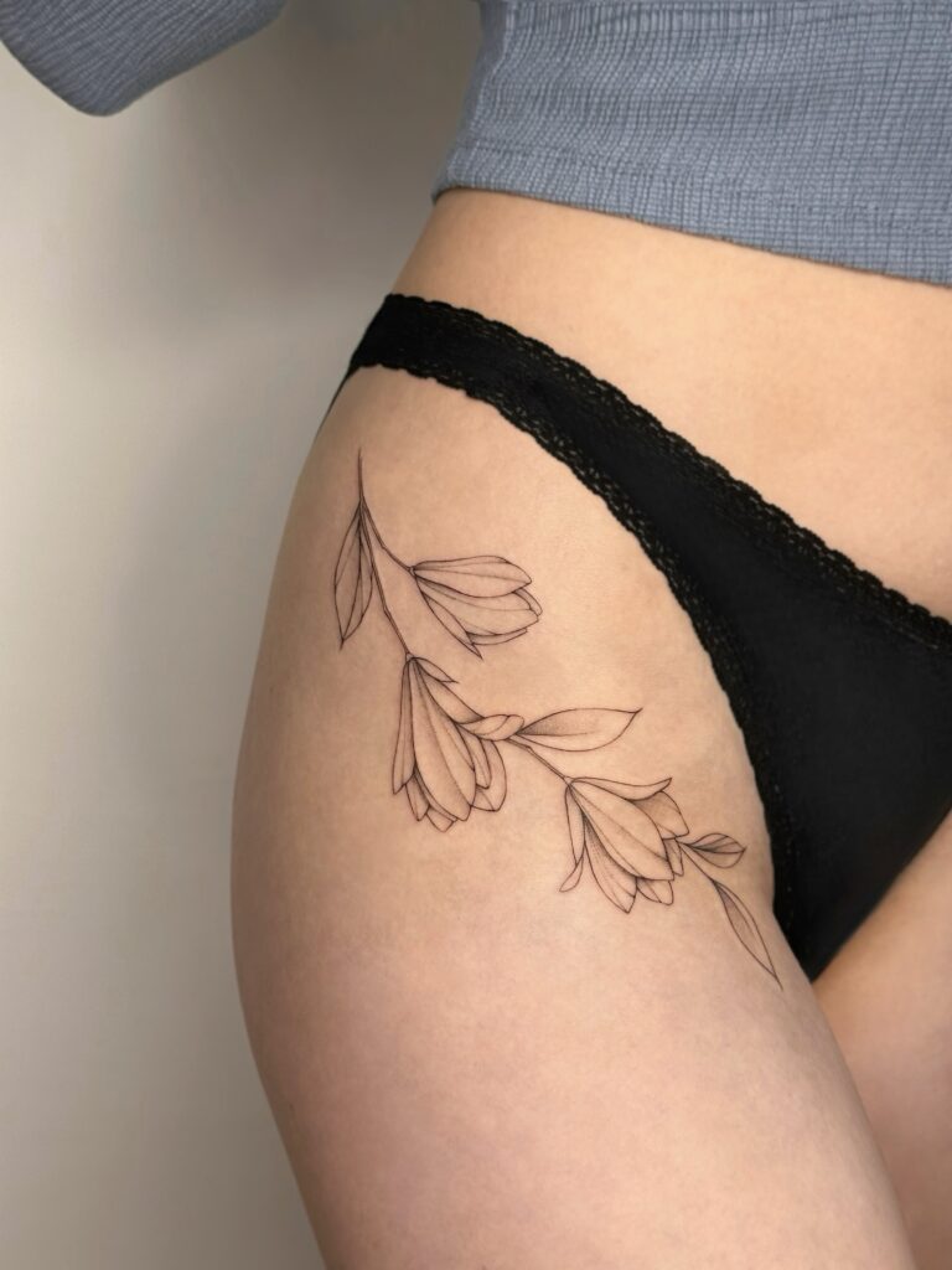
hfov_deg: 30.3
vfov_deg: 39.7
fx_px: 1760
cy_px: 635
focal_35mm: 48
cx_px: 476
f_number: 1.8
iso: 50
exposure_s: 1/150
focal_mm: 6.86
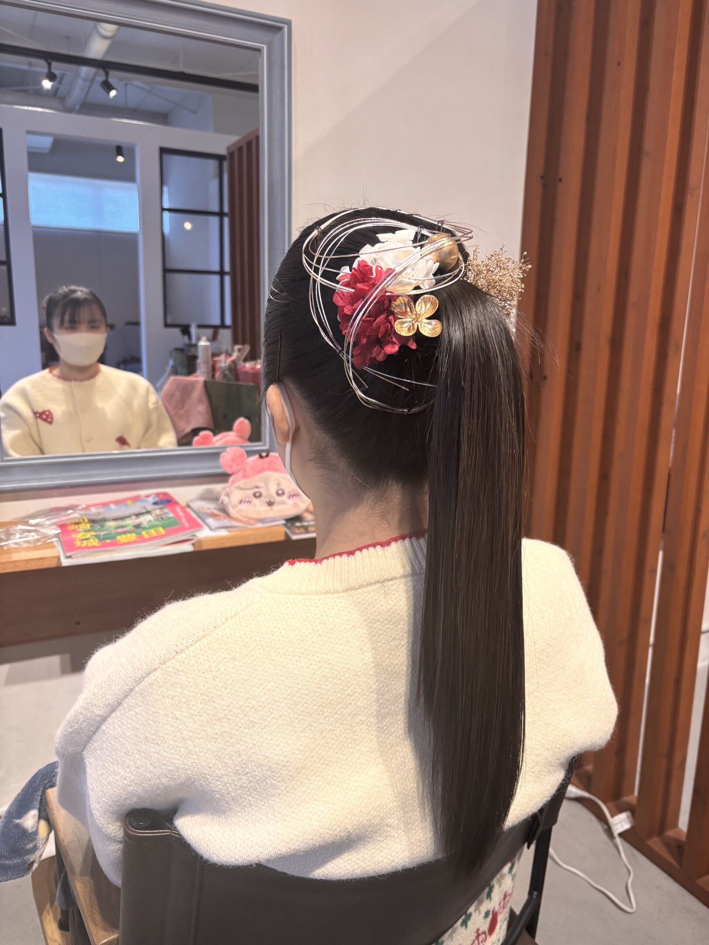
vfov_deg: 67.3
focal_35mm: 26
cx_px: 354
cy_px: 472
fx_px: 710
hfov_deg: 53.1
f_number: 1.6
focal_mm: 5.96
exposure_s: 1/120
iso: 125
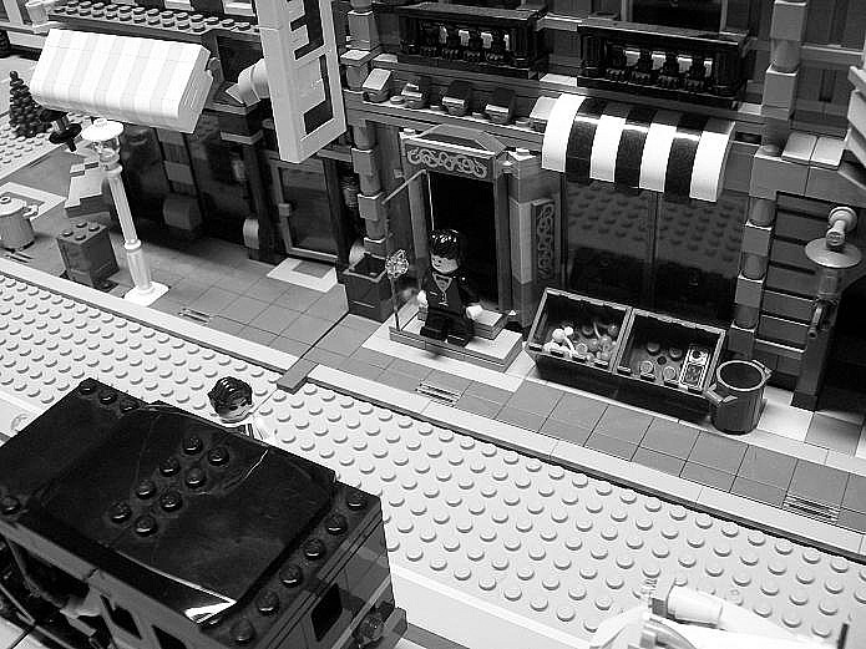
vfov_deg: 39.6
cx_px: 433
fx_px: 900
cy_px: 324
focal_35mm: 36
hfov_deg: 51.4
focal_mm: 6
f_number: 2.7
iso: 160
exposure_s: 1/20
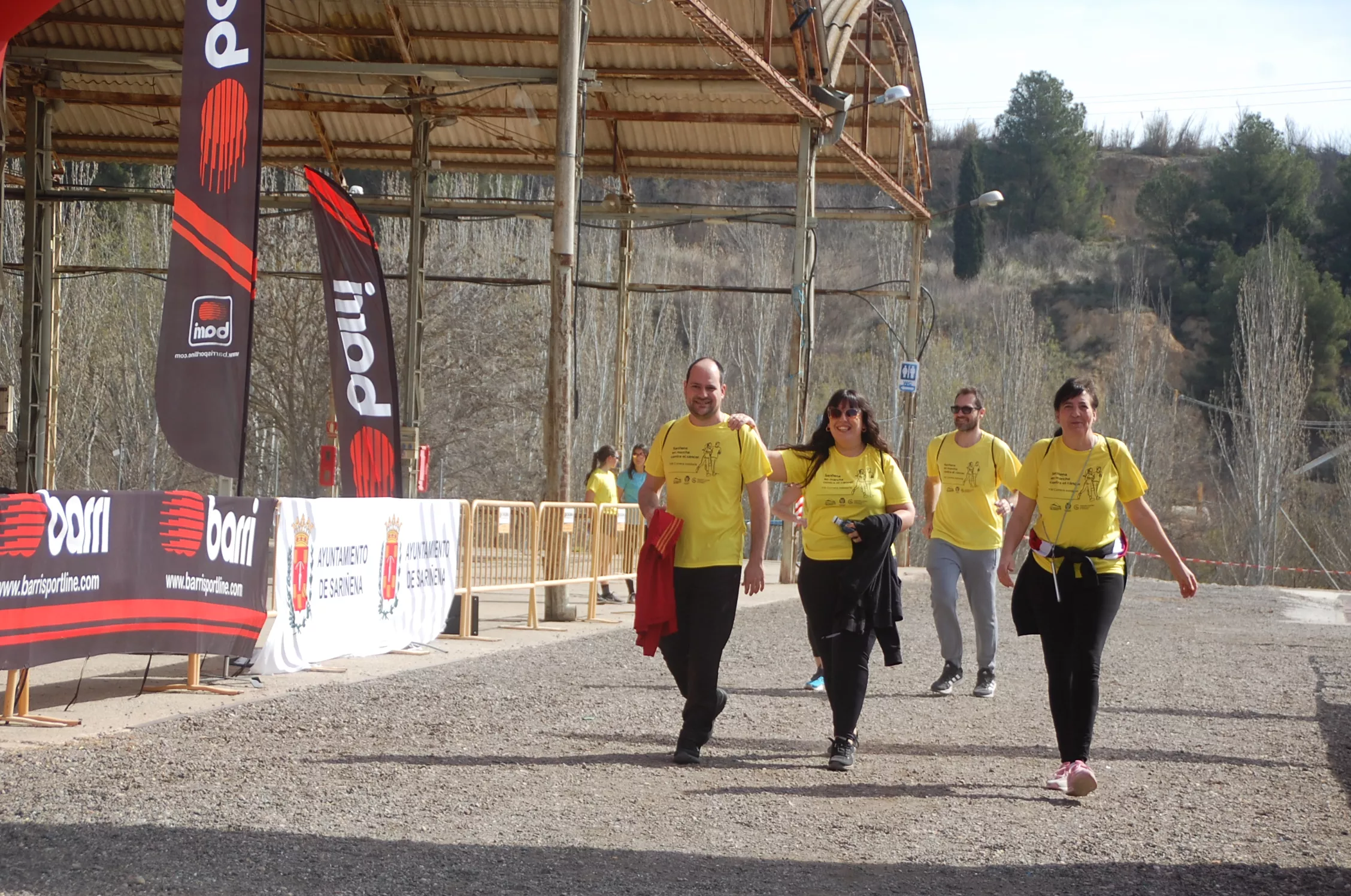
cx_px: 676
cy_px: 448
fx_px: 3484
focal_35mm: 93
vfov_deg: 14.7
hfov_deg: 21.9
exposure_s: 1/640
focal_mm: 62
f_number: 6.3
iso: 200
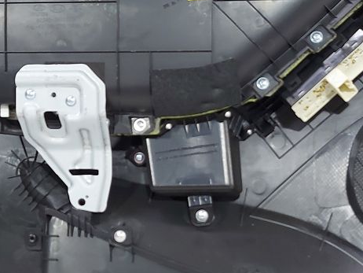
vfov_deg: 20.4
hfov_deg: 27.0
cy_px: 107
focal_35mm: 72
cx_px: 179
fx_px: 755
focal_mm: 5.23
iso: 100
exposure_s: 1/50
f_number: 1.8
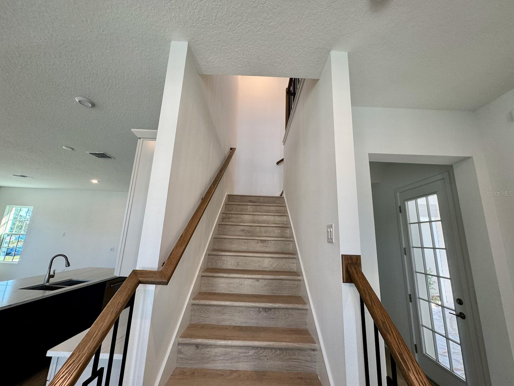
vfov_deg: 85.7
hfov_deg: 102.1
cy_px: 193
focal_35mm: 14
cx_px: 257
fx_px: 208
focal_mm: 2.22
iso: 125
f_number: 2.2
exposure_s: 1/120
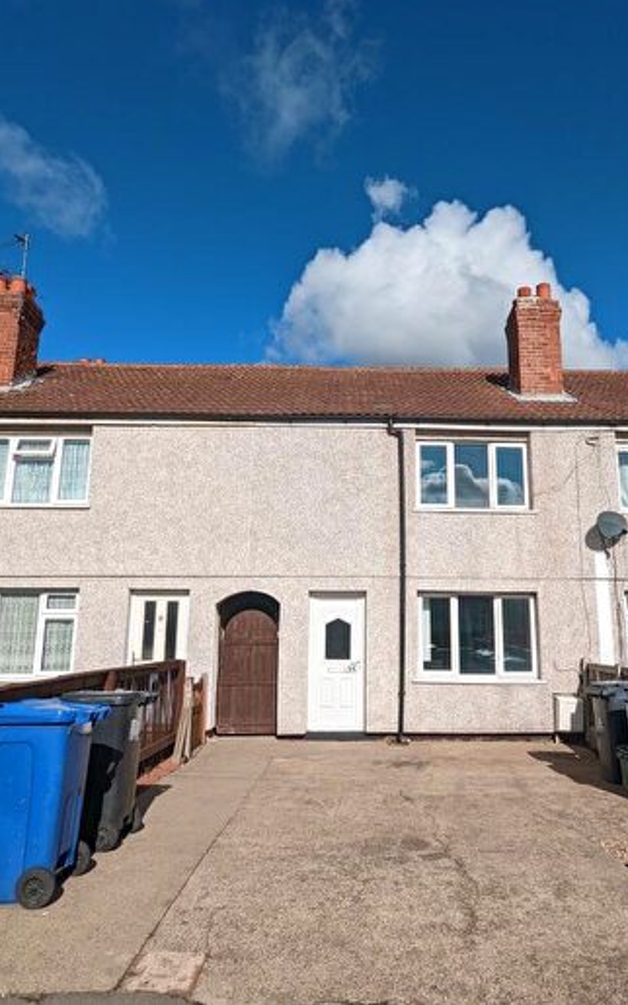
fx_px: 630
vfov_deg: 77.1
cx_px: 364
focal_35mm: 23
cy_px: 497
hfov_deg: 52.8
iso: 61
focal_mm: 2.35
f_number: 2.2
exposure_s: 1/3448
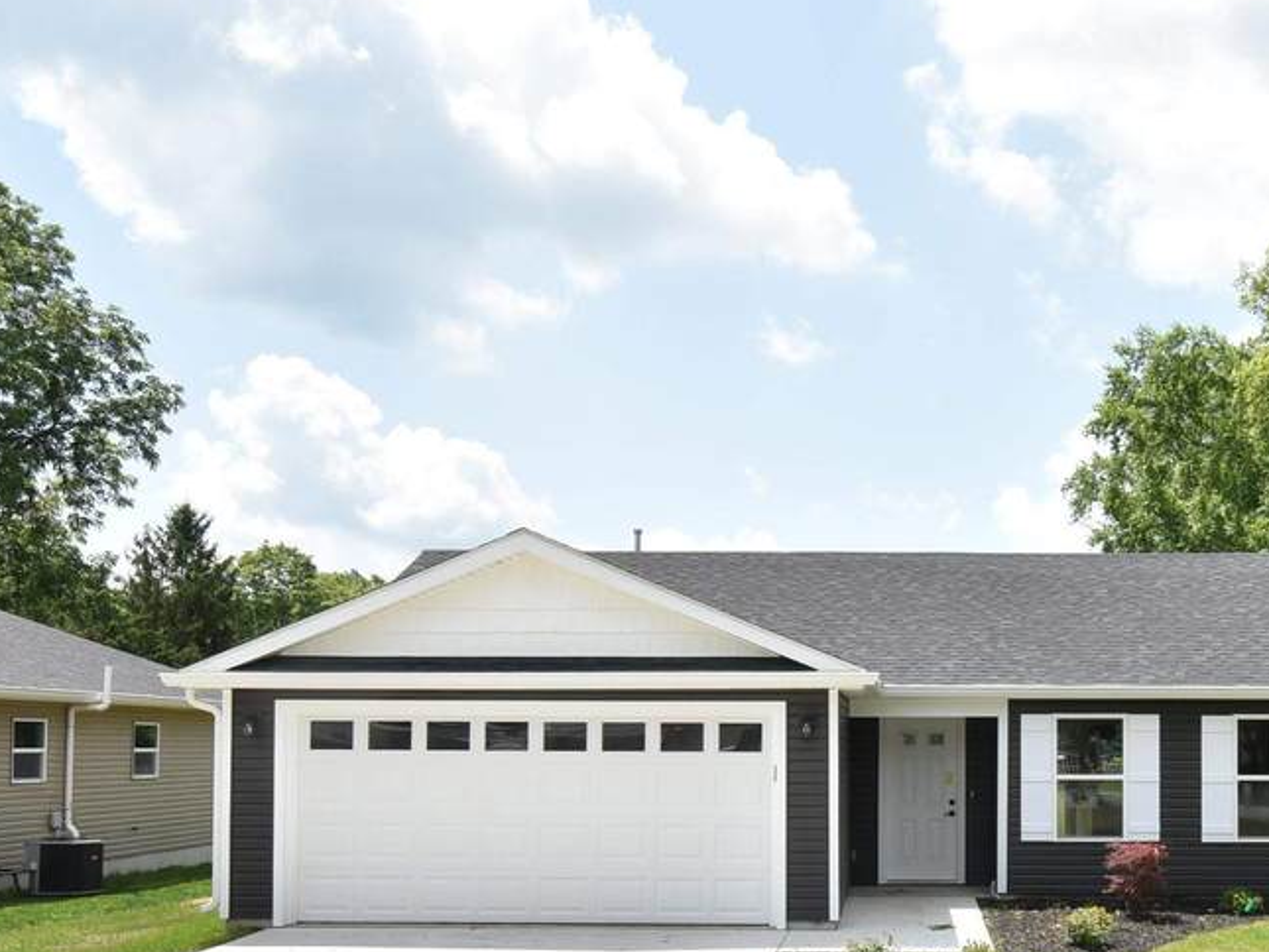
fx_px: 1575
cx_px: 903
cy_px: 684
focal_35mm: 43
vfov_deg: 33.1
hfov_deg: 42.9
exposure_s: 1/400
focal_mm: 15
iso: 400
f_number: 11
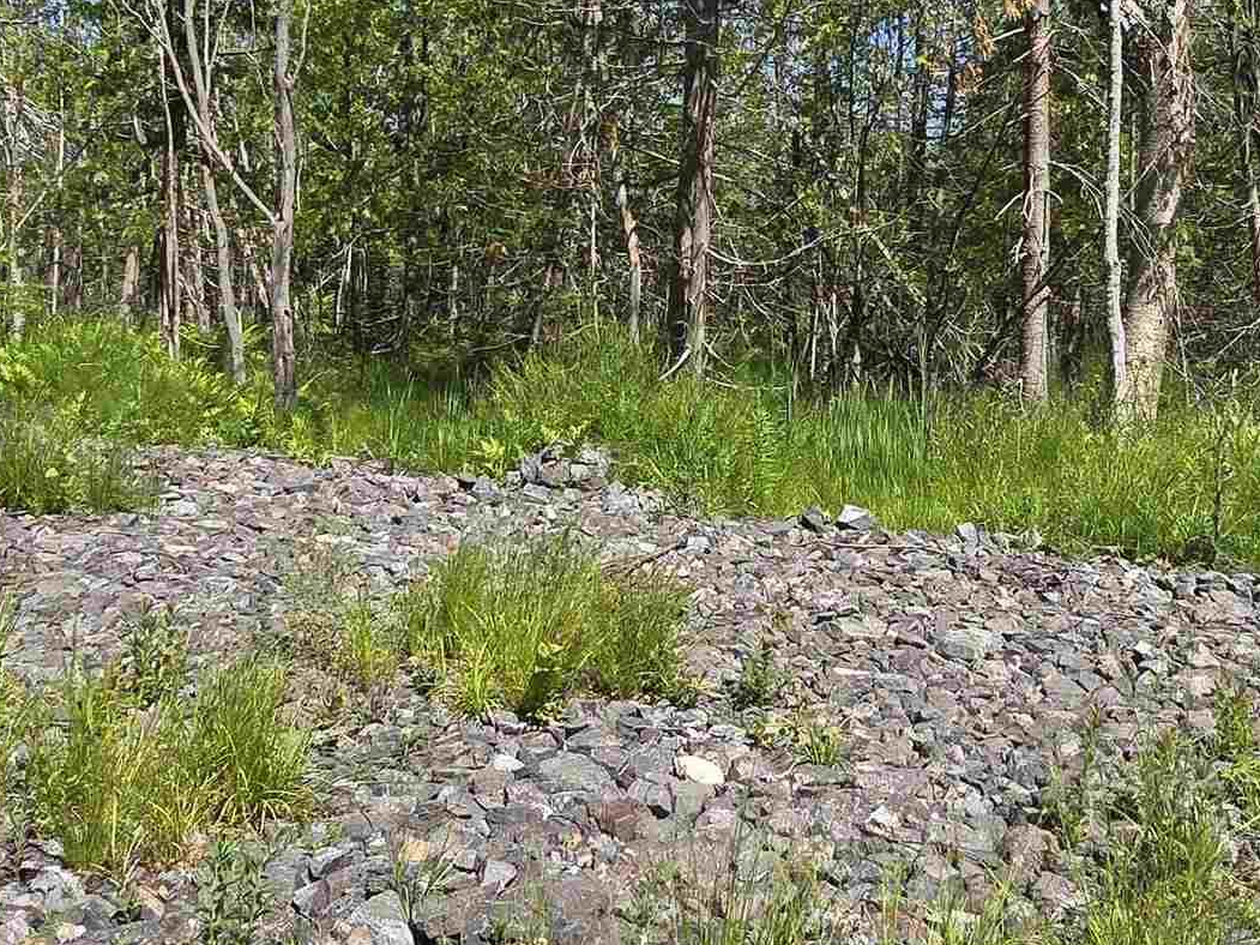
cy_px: 228
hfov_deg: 48.7
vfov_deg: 36.8
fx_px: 1383
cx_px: 754
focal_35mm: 38
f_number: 2.2
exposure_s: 1/2082
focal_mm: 2.2
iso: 50
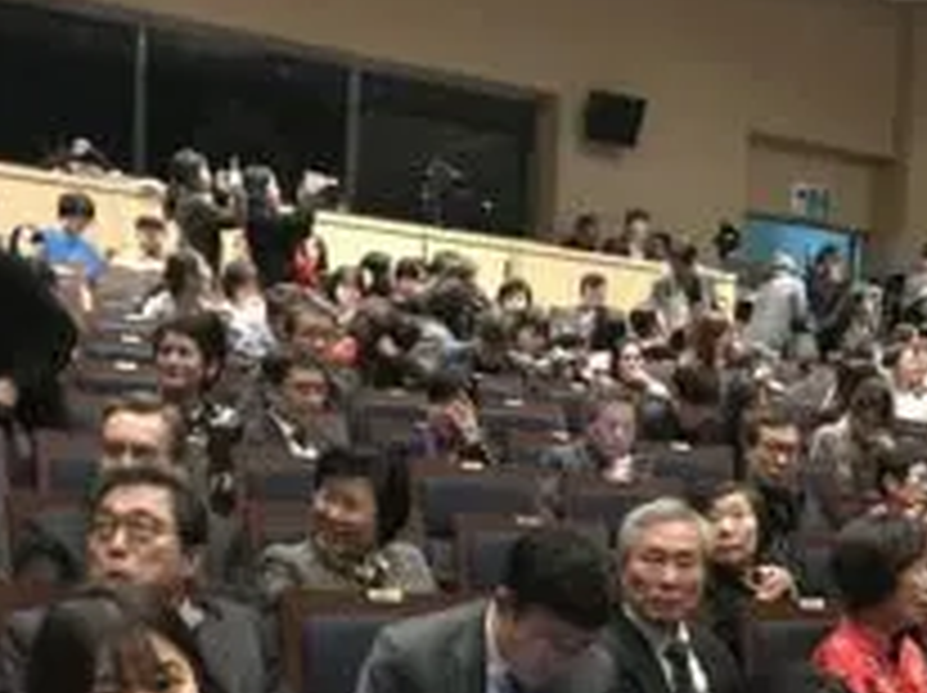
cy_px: 817
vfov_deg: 20.3
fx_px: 1819
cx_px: 778
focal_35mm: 68
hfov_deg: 27.8
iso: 100
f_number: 1.8
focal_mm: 4
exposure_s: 1/4
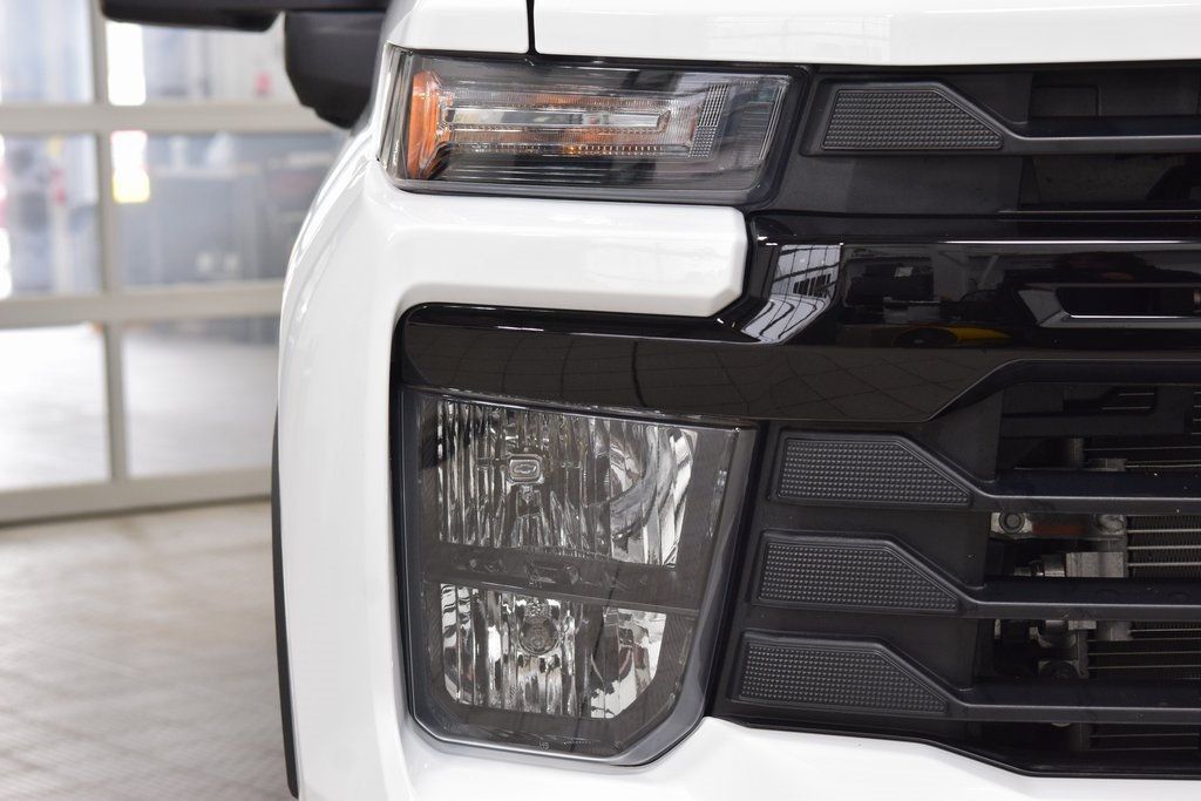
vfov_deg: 14.7
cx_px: 600
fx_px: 3103
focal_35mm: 93
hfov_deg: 21.9
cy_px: 400
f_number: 7.1
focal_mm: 62
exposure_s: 1/30
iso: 1100
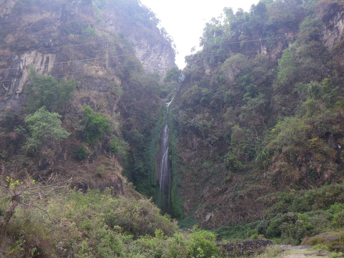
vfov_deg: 41.8
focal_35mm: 34
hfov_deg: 54.0
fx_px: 338
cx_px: 172
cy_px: 129
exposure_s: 1/50
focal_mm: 6.1
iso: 80
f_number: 3.8
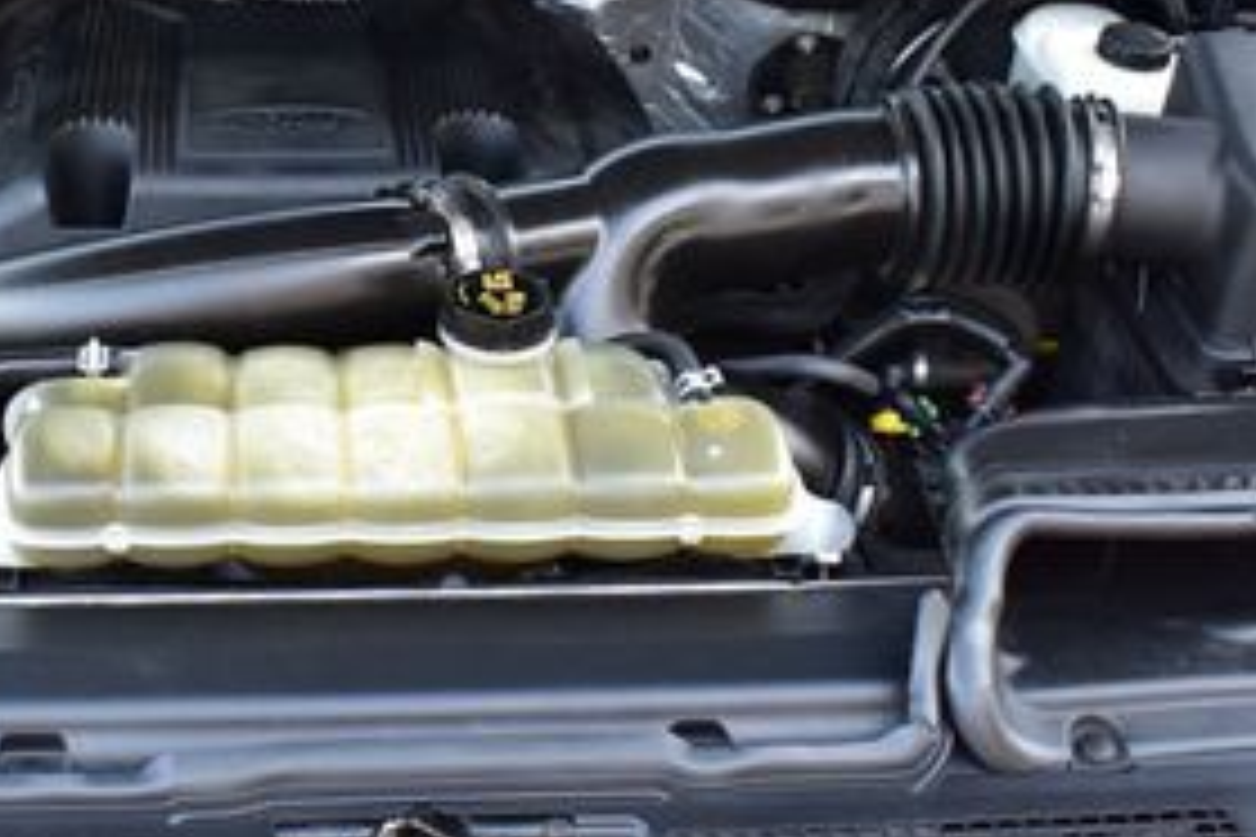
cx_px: 338
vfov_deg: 21.8
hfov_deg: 31.9
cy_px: 270
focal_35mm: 62
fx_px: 2163
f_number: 7.1
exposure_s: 1/25
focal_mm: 18
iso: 400
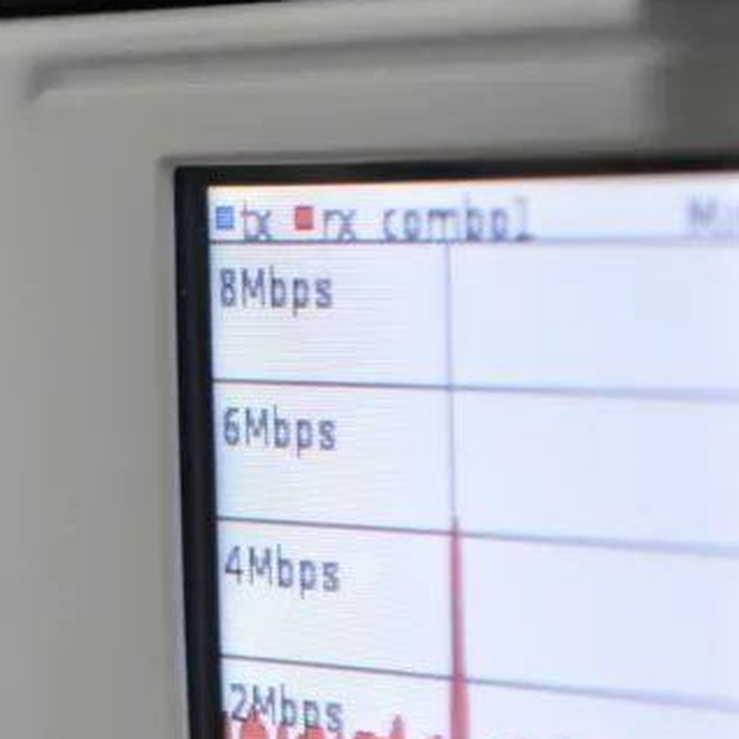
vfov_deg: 7.8
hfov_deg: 7.6
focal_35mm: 225
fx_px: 5443
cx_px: -370
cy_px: 443
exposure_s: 1/5
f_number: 5.6
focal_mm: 55
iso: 200
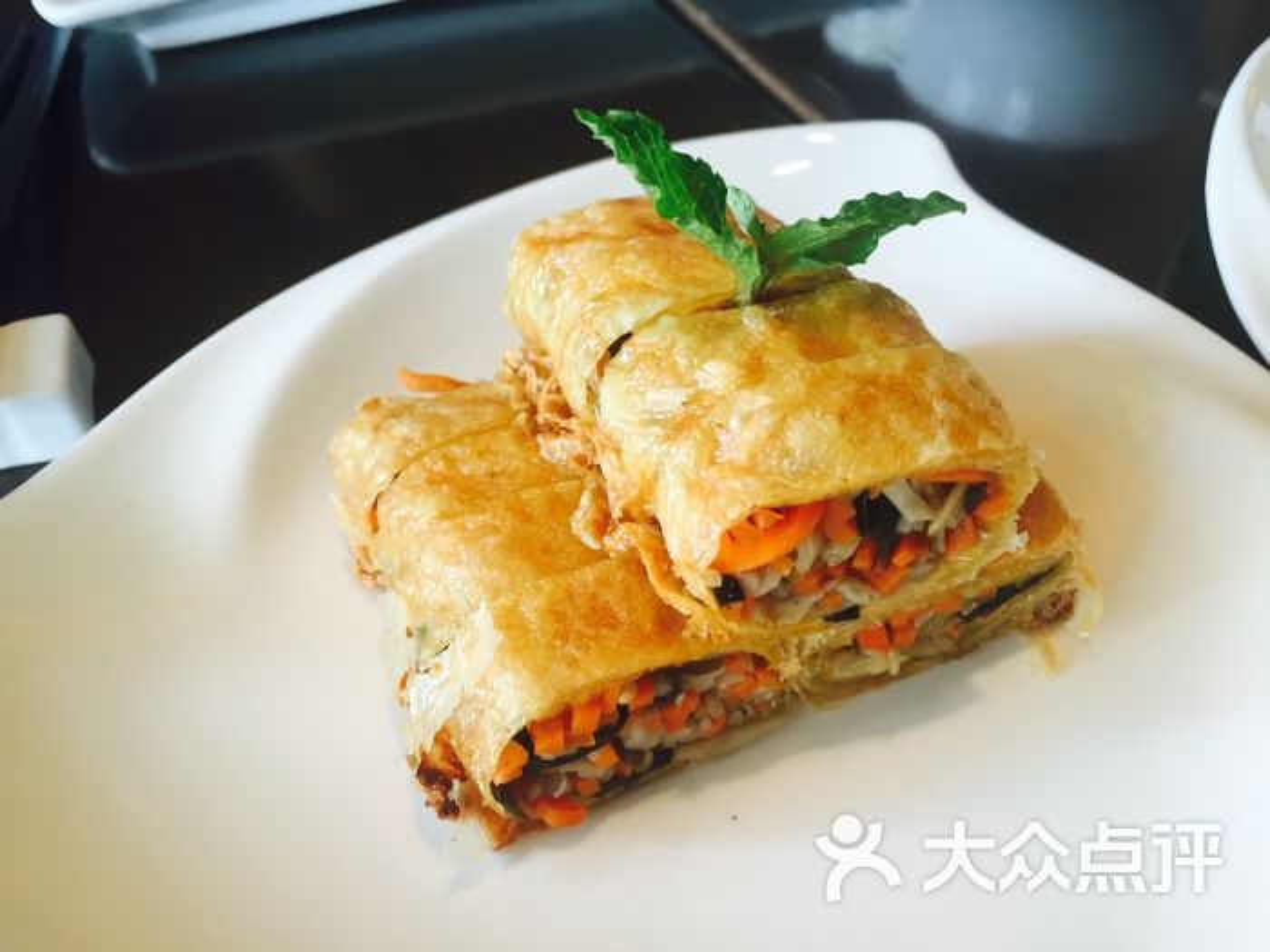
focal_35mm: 29
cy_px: 476
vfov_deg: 48.2
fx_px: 1064
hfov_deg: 61.7
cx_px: 635
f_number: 2.2
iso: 40
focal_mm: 4.15
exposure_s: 1/40
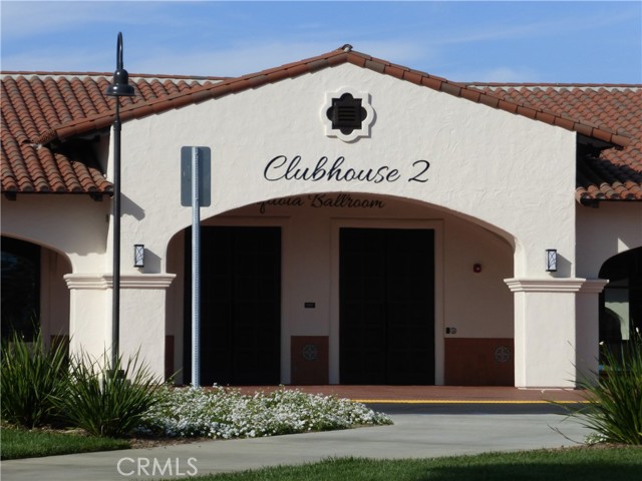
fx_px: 3153
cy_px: 240
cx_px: 321
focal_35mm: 170
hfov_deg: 11.6
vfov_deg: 8.7
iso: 100
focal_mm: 27.6
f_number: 5.4
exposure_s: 1/800
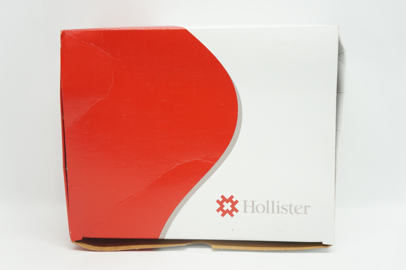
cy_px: 135
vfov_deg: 24.3
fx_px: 625
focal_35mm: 56
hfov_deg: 36.0
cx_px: 203
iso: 400
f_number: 4.5
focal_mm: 37
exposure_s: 1/100
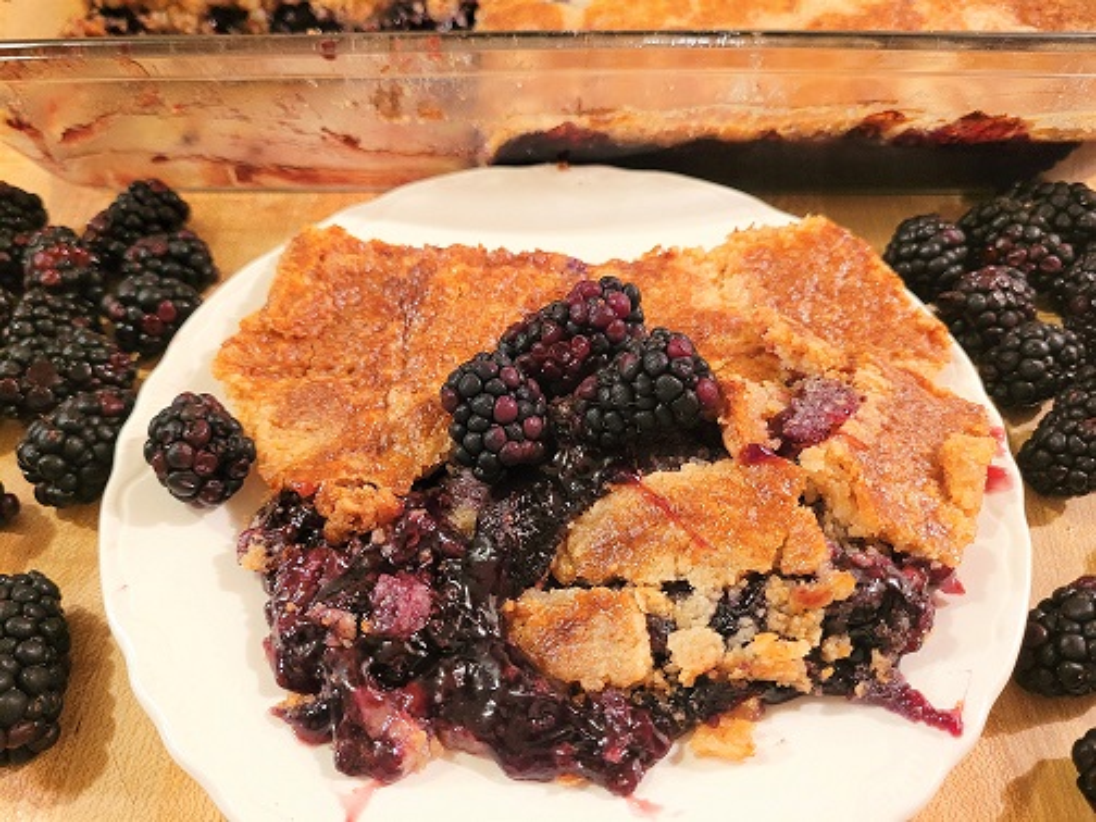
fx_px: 823
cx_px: 548
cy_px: 411
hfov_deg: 67.3
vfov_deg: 53.1
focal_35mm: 26
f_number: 1.8
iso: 500
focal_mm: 5.4
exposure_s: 1/40
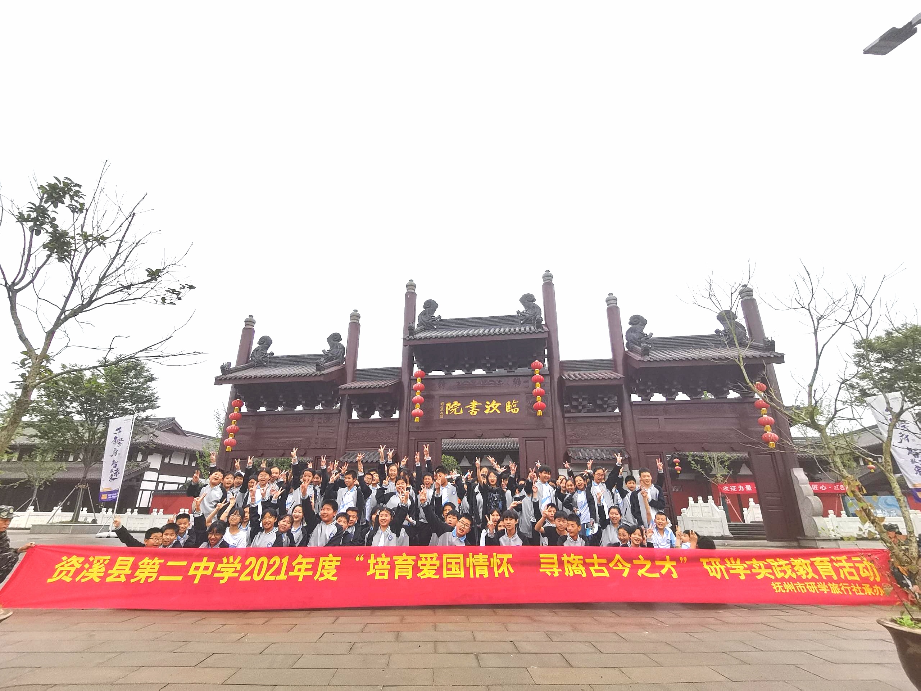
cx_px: 460
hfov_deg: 91.0
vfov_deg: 74.7
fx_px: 452
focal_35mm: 17
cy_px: 346
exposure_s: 1/556
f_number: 2.4
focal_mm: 1.78
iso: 50
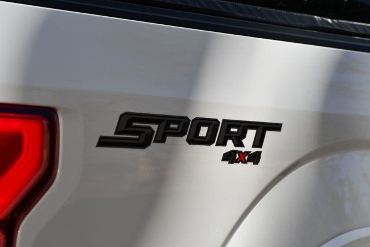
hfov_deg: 11.0
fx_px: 1922
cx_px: 185
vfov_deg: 7.3
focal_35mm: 187
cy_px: 124
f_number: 8
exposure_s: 1/250
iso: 100
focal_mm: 125
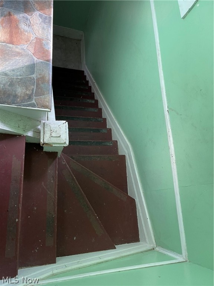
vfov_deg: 67.3
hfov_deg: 53.1
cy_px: 143
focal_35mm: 26
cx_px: 107
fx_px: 214
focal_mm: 5.1
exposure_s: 1/83
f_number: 1.6
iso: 125
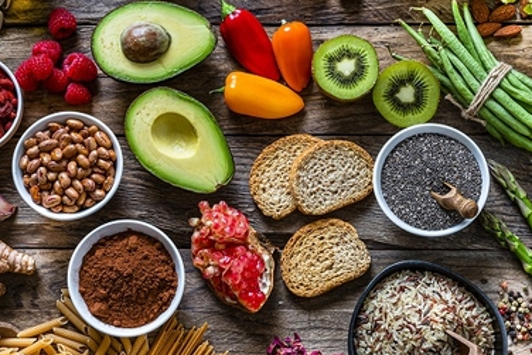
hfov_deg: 23.9
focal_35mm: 85
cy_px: 211
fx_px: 1257
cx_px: 289
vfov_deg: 16.1
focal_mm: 40
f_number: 13
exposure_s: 1/100
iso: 200
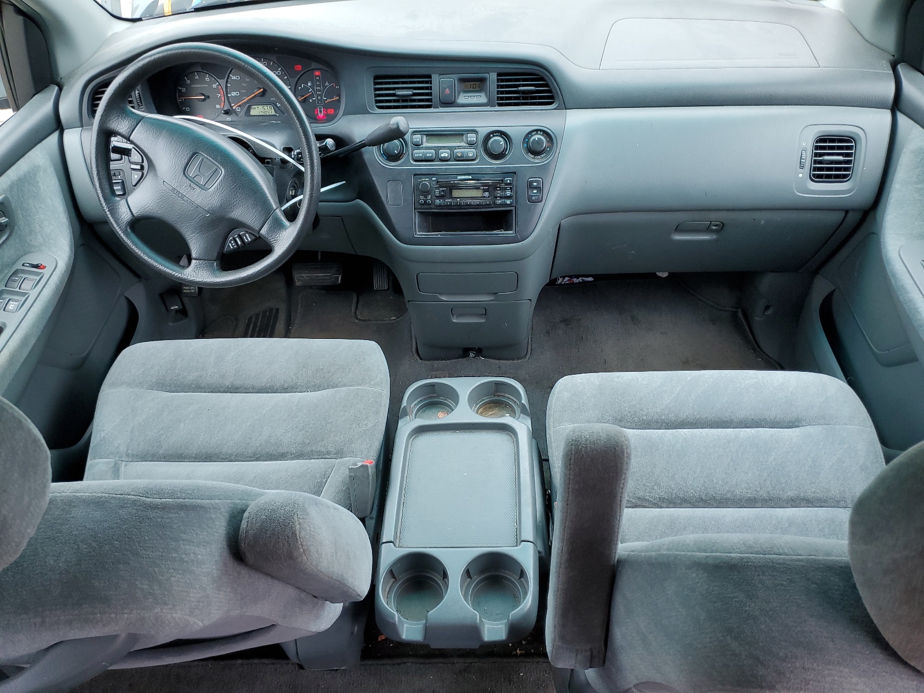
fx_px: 694
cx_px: 462
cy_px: 346
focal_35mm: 26
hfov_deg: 67.3
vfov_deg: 53.1
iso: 66
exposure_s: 1/120
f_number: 1.5
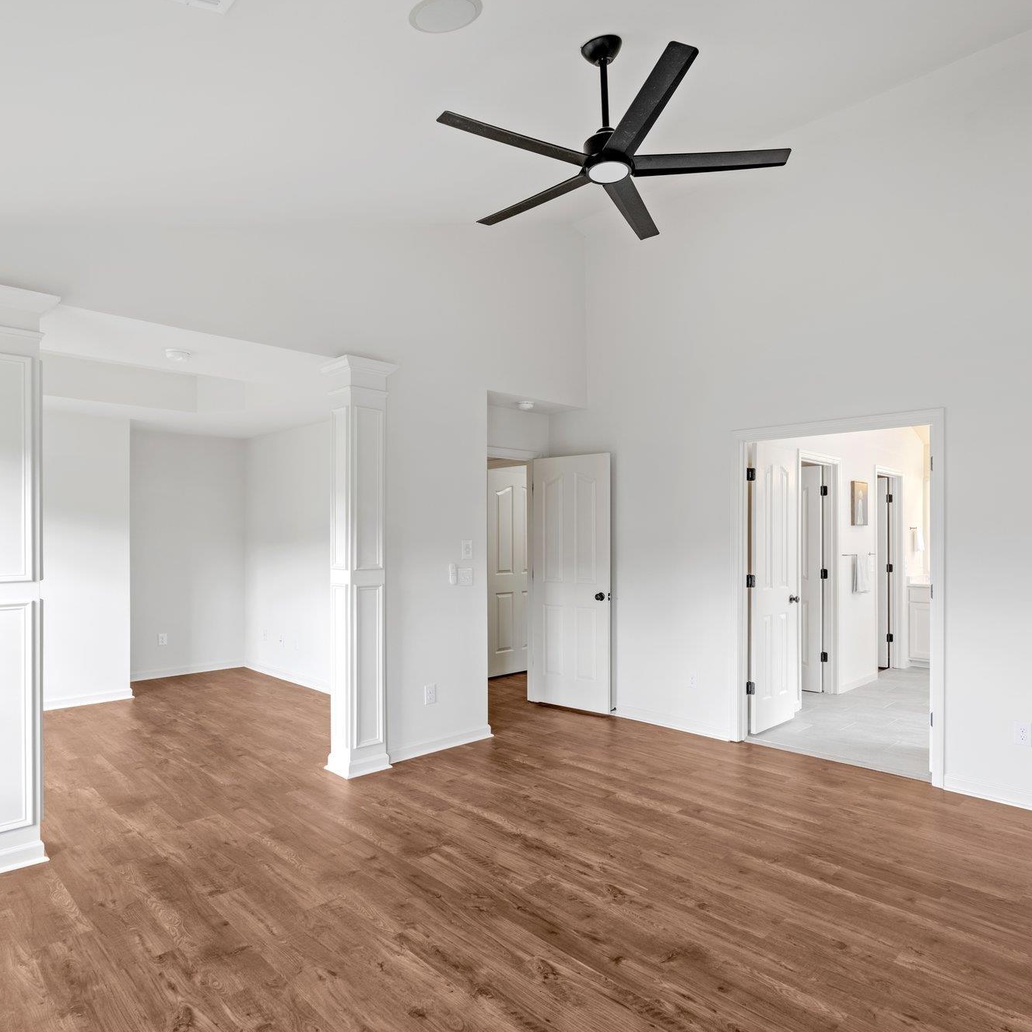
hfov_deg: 70.3
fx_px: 730
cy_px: 516
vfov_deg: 70.5
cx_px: 572
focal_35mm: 22
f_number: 9
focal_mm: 16.5
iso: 250
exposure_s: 1/2
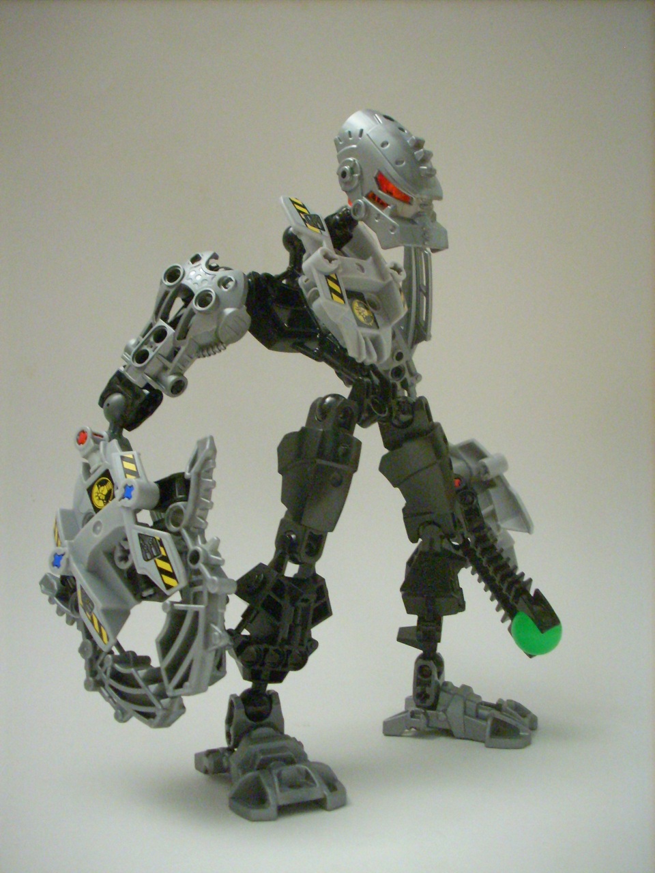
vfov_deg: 50.1
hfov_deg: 38.7
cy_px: 436
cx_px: 328
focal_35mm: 37
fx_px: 933
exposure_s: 1/4
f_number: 2.8
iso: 541
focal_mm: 6.2
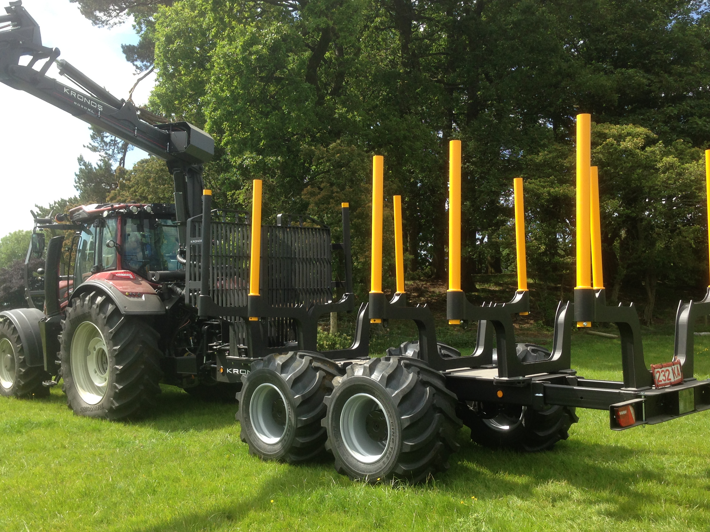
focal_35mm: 39
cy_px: 291
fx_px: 800
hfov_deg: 47.8
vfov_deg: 36.8
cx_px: 335
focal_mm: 4.12
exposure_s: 1/742
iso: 50
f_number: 2.4
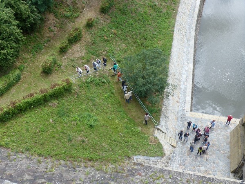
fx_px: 269
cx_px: 122
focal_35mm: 38
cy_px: 92
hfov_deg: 49.0
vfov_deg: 37.7
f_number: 5.6
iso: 100
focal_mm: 6.8
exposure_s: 1/160
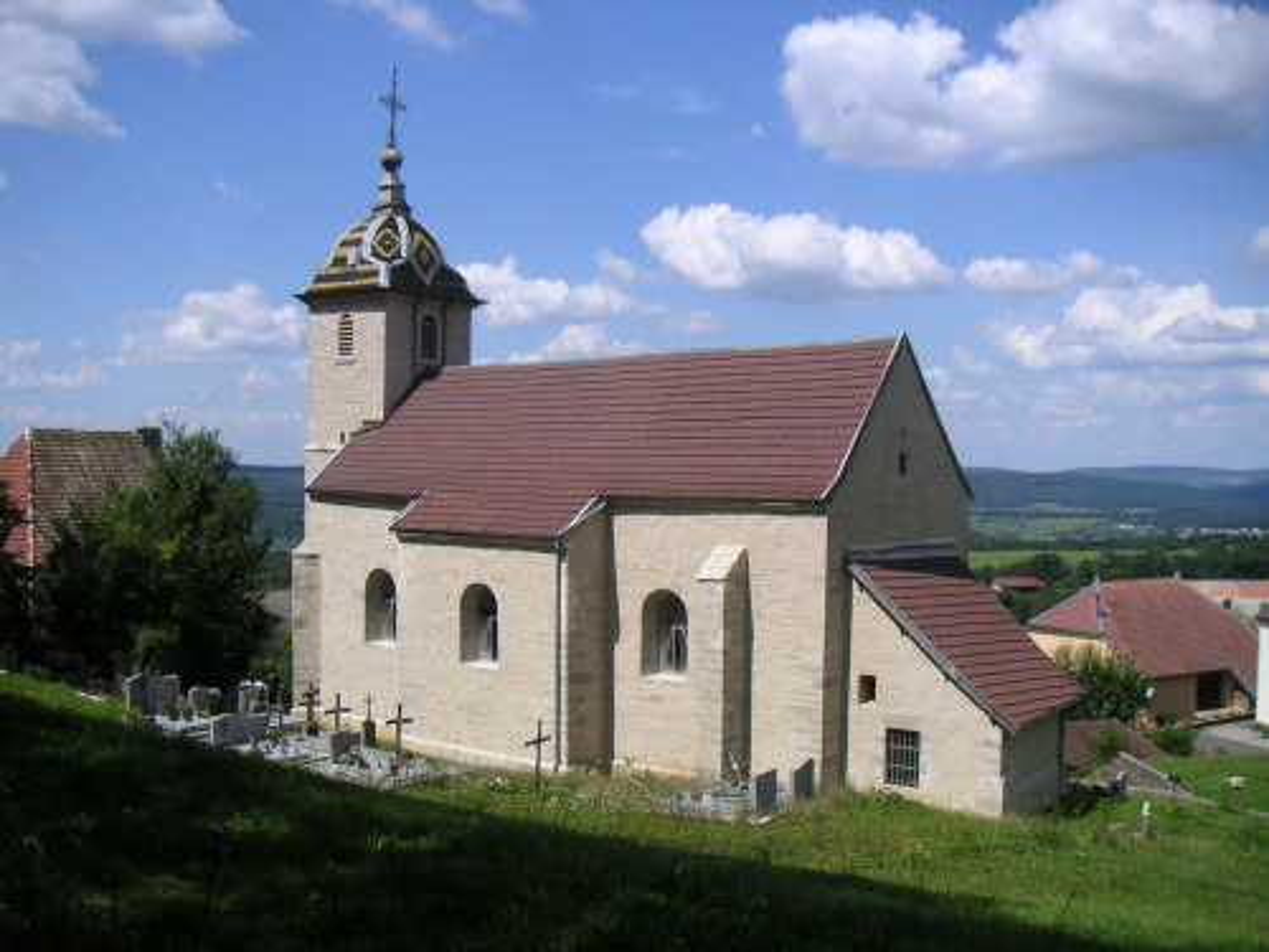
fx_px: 1356
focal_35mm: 37
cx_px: 634
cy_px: 476
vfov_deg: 38.7
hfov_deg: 50.1
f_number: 6.7
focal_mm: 5.7
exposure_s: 1/1000
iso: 50
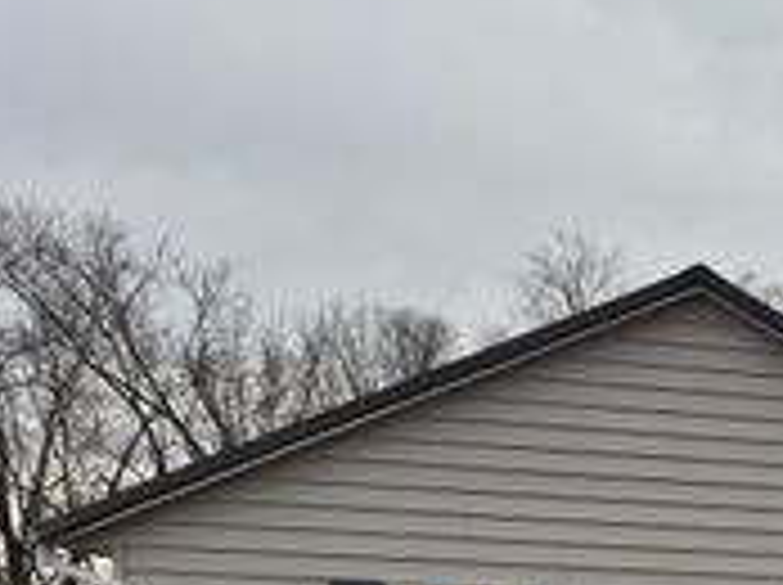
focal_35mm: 69
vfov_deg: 20.4
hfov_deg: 25.2
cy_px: 628
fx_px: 1559
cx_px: 954
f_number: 1.78
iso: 80
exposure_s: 1/121
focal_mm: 6.76
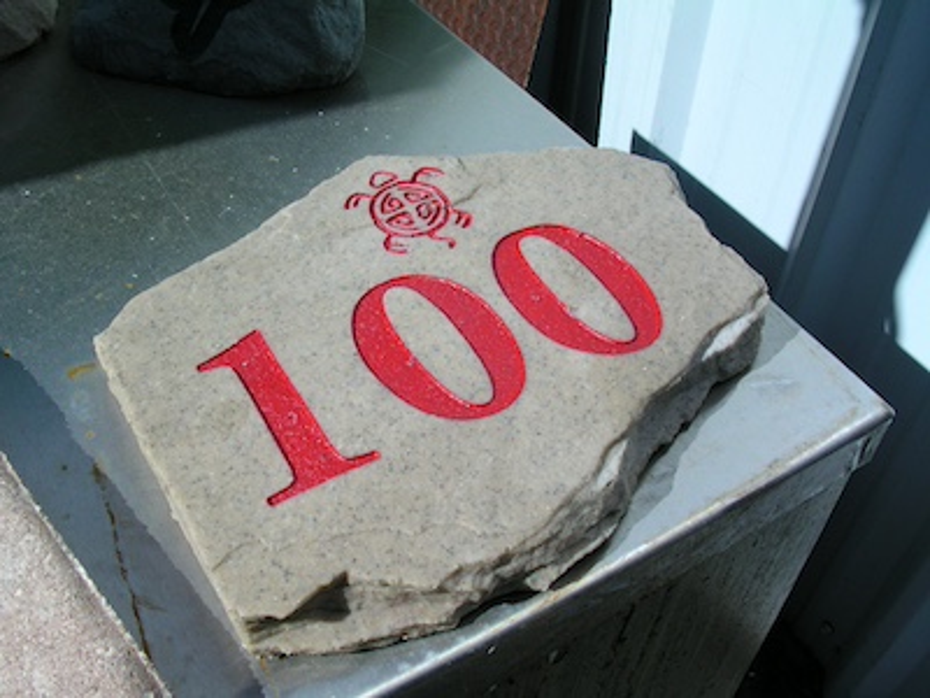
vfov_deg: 38.7
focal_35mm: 37
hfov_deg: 50.1
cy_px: 349
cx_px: 465
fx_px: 994
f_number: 4.5
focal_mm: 5.6
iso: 100
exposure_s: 1/657
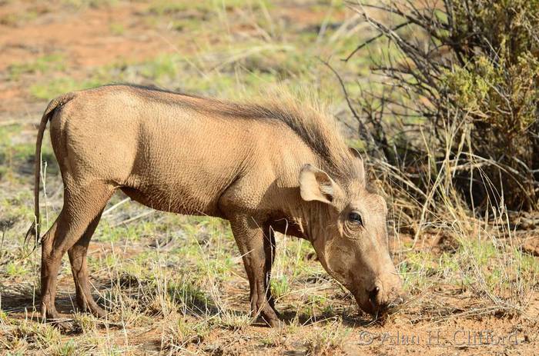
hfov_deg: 5.5
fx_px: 5601
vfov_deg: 3.6
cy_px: 178
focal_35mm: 375
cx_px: 270
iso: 160
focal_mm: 250
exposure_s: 1/400
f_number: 6.3
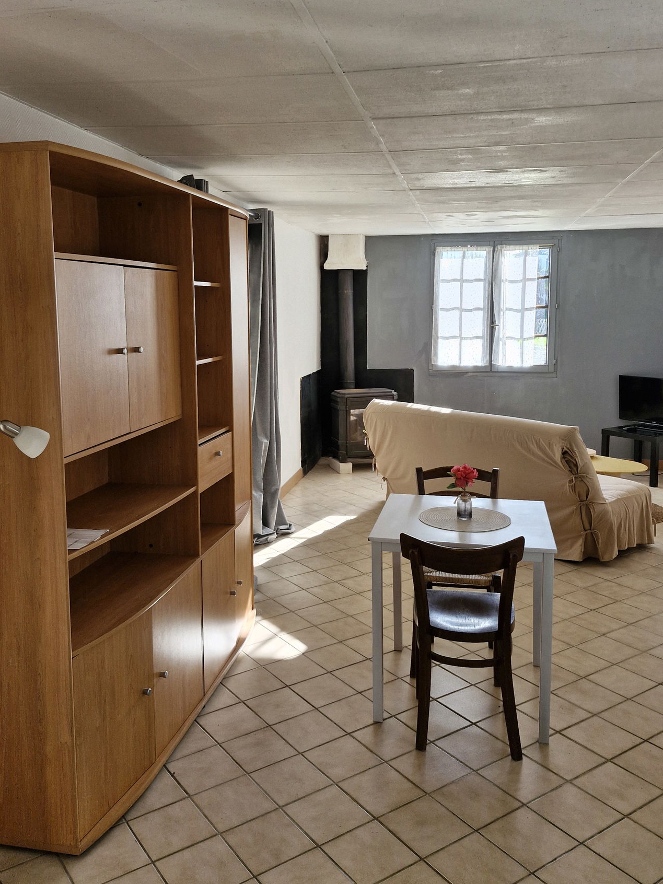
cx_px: 317
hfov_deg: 48.2
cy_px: 376
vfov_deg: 61.4
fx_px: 741
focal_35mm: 29
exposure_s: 1/180
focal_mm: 5.54
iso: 80
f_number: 1.8
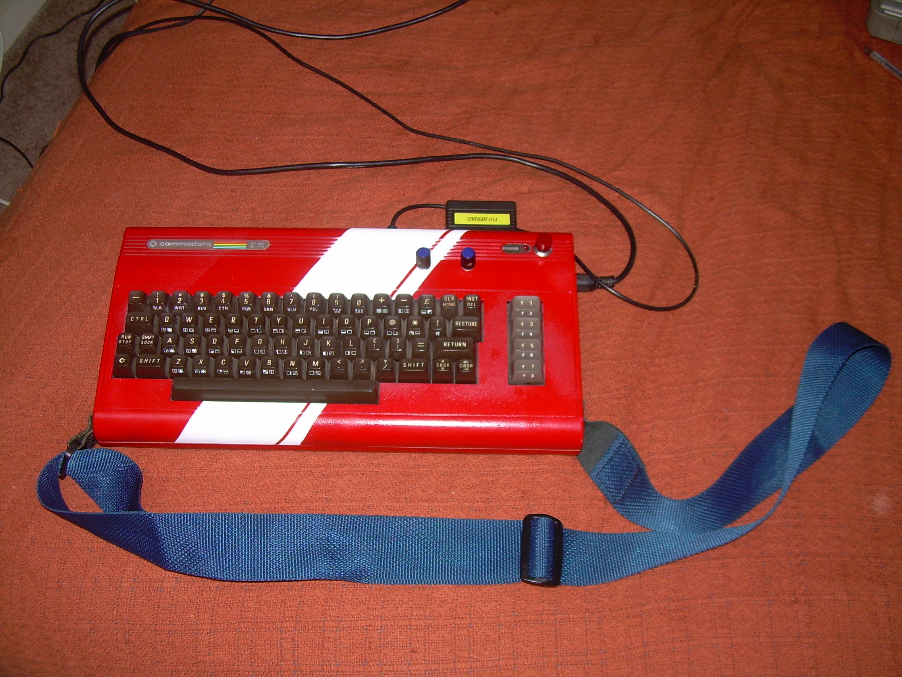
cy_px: 338
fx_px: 990
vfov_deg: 37.7
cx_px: 451
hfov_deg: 49.0
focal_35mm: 38
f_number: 2.8
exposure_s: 1/60
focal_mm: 6.3
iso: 50
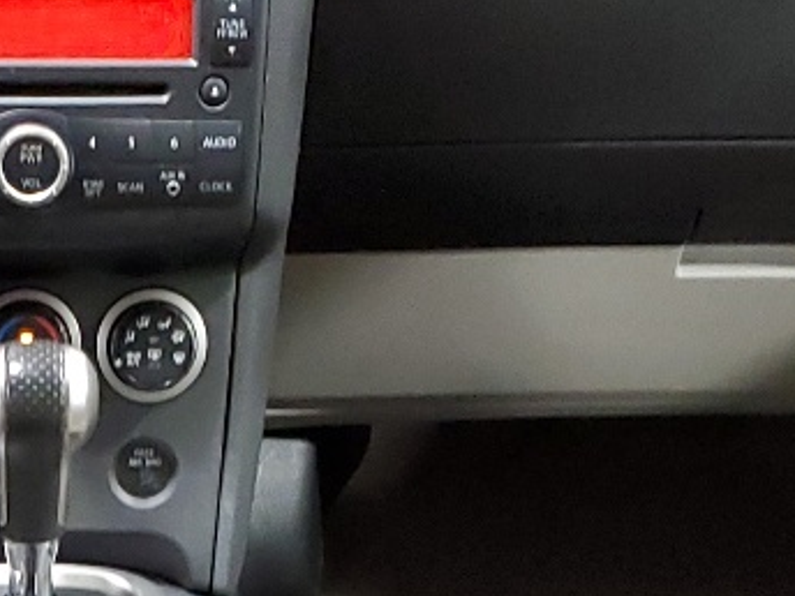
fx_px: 2779
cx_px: -25
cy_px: 882
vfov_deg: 11.7
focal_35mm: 121
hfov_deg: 15.9
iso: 310
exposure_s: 1/17
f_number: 1.5
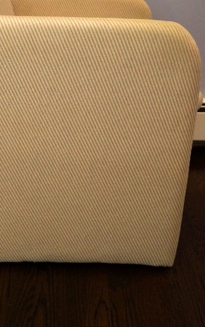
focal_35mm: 49
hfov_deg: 26.0
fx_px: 438
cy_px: 97
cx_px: 54
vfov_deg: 40.3
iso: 1250
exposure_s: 1/60
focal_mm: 22
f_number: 4
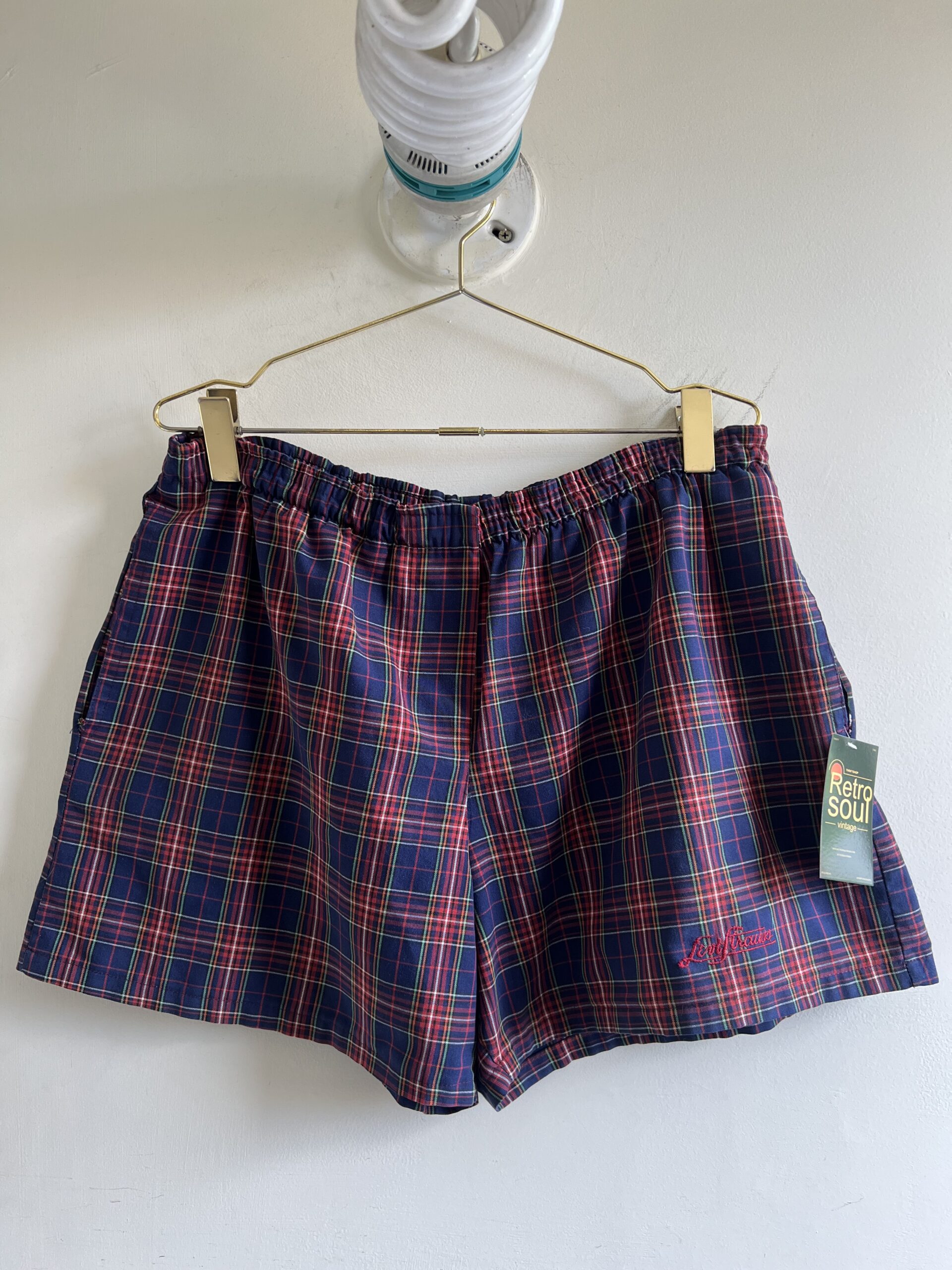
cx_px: 476
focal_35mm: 26
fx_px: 953
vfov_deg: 67.3
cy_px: 635
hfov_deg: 53.1
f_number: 1.5
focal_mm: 5.7
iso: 100
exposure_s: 1/121
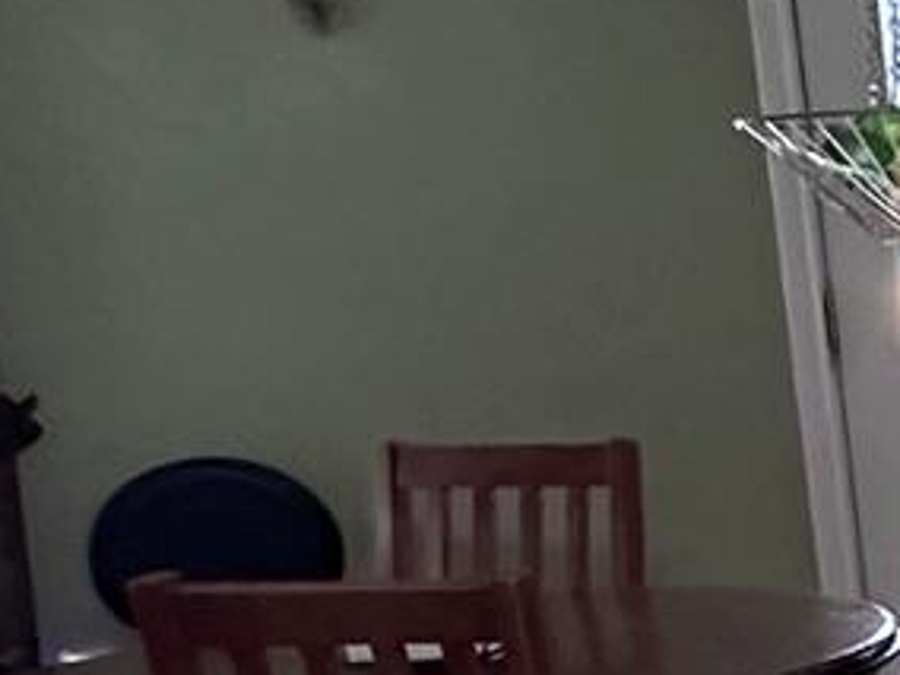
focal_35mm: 101
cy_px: 637
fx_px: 2626
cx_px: 2396
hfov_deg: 12.7
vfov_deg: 14.5
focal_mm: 2.22
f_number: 2.2
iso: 400
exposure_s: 1/60
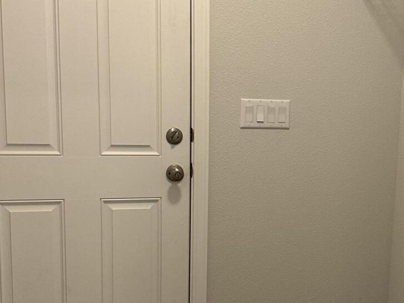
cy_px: 231
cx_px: 319
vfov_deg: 22.0
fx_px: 770
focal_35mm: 66
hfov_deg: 28.8
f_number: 1.78
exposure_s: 1/60
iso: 125
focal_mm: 6.86
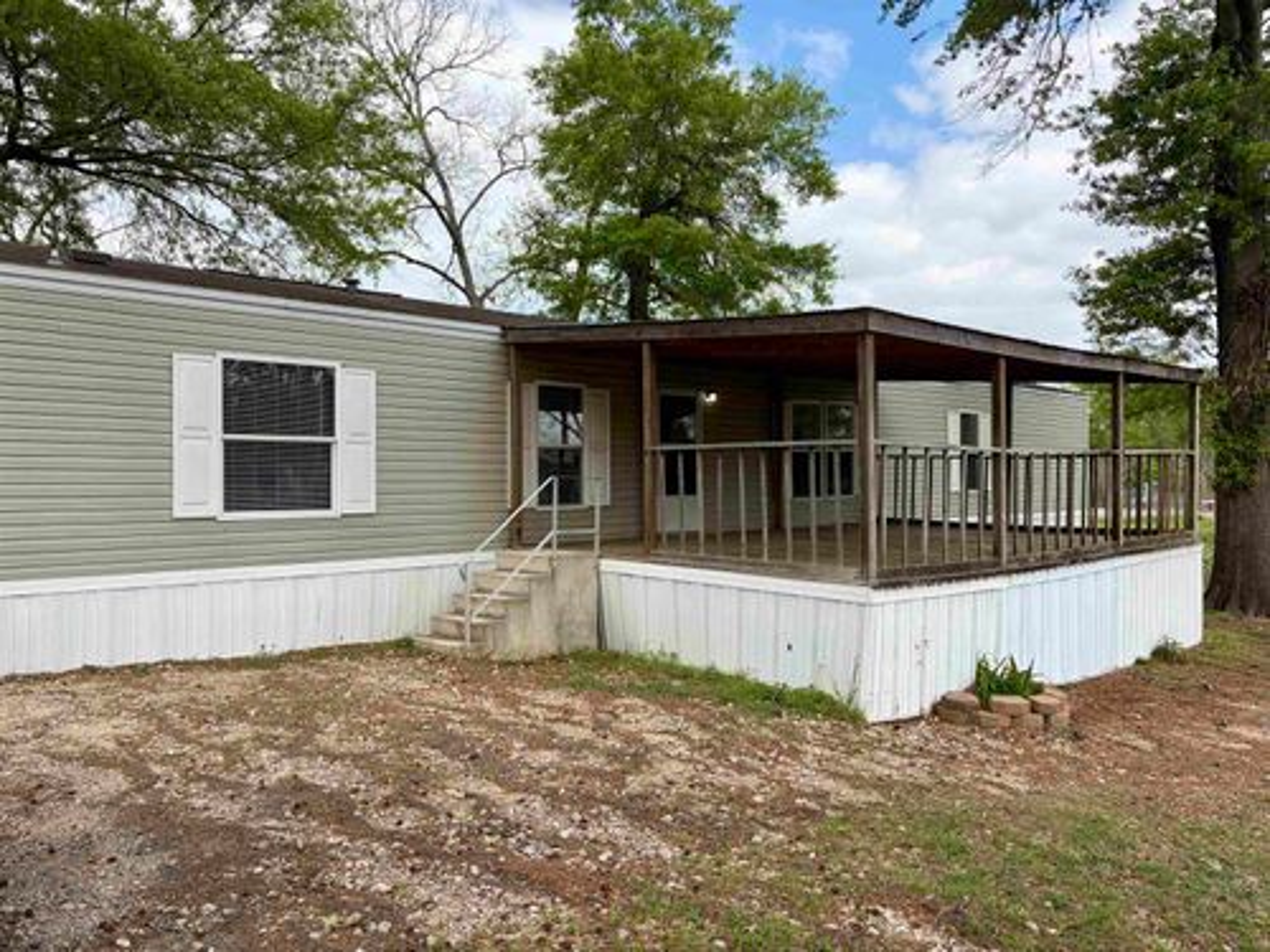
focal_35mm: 26
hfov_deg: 67.3
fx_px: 954
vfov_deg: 53.1
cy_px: 476
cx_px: 635
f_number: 1.6
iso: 50
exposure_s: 1/1901
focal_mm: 5.96
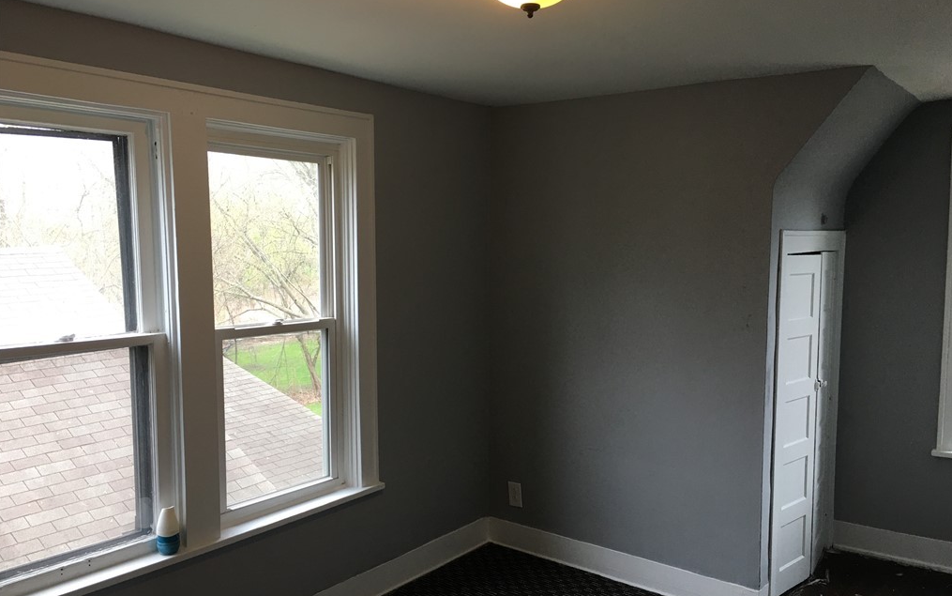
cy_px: 333
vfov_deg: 40.6
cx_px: 476
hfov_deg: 61.2
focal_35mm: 31
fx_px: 805
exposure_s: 1/40
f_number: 2.2
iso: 25
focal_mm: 4.15
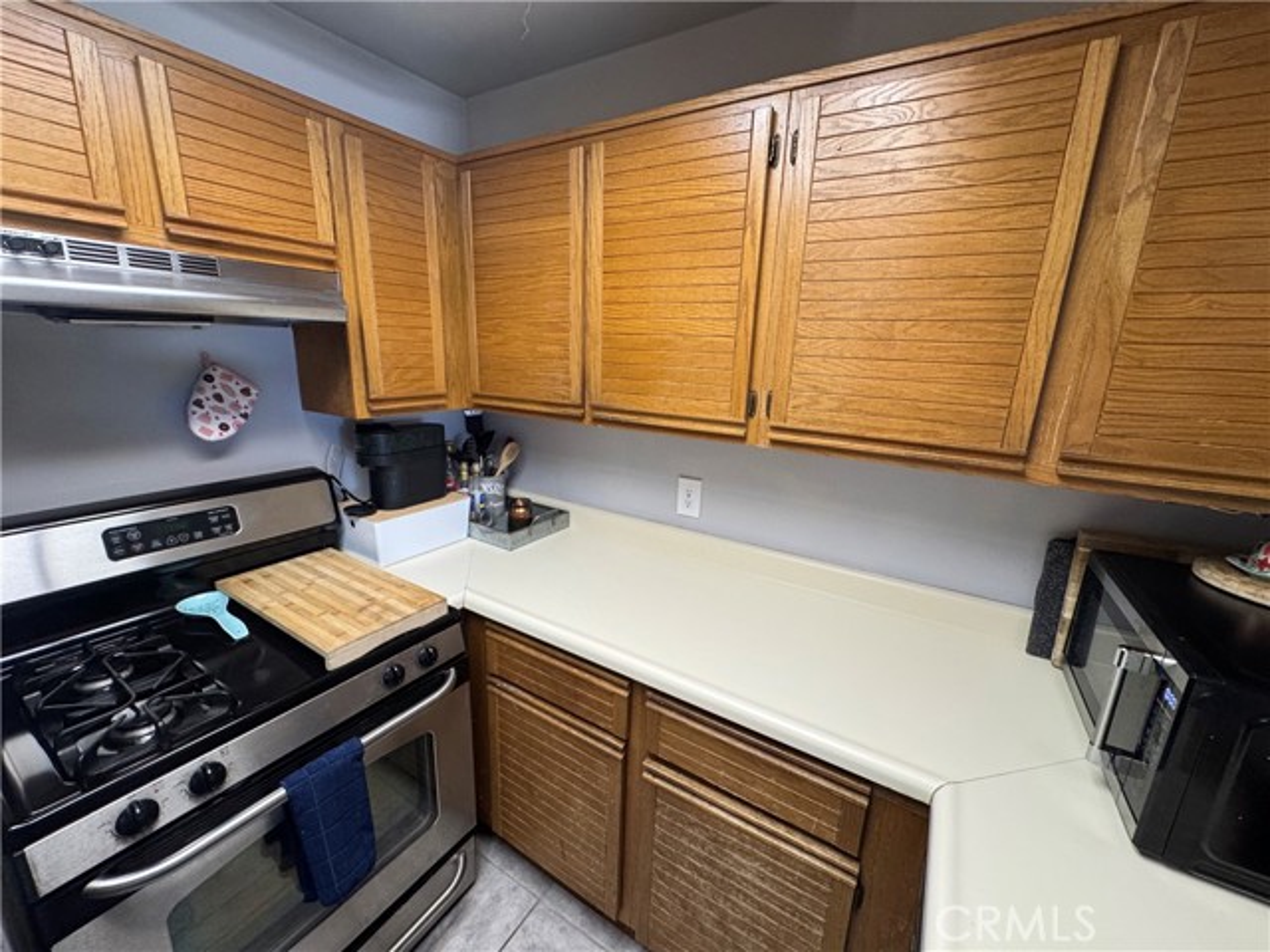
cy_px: 476
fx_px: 514
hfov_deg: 102.1
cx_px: 635
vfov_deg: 85.7
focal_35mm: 14
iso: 200
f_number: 2.2
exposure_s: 1/120
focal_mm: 2.22
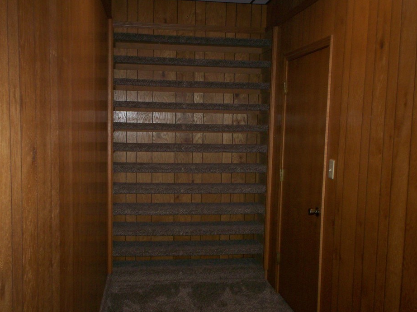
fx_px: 482
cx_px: 190
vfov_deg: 35.9
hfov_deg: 46.8
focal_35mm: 40
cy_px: 163
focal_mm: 6
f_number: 4.5
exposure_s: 1/60
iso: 140
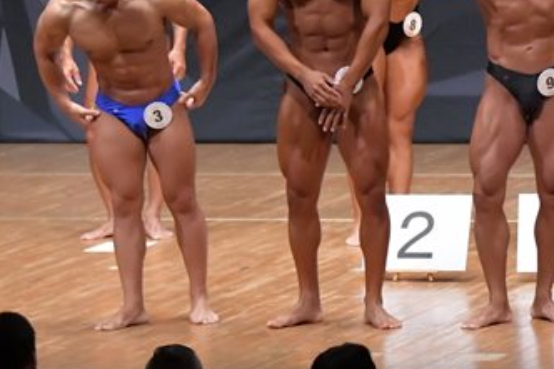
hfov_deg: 5.3
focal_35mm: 392
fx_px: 6029
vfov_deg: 3.5
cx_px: 538
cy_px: 99
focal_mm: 112
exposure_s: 1/400
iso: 8000
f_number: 5.6
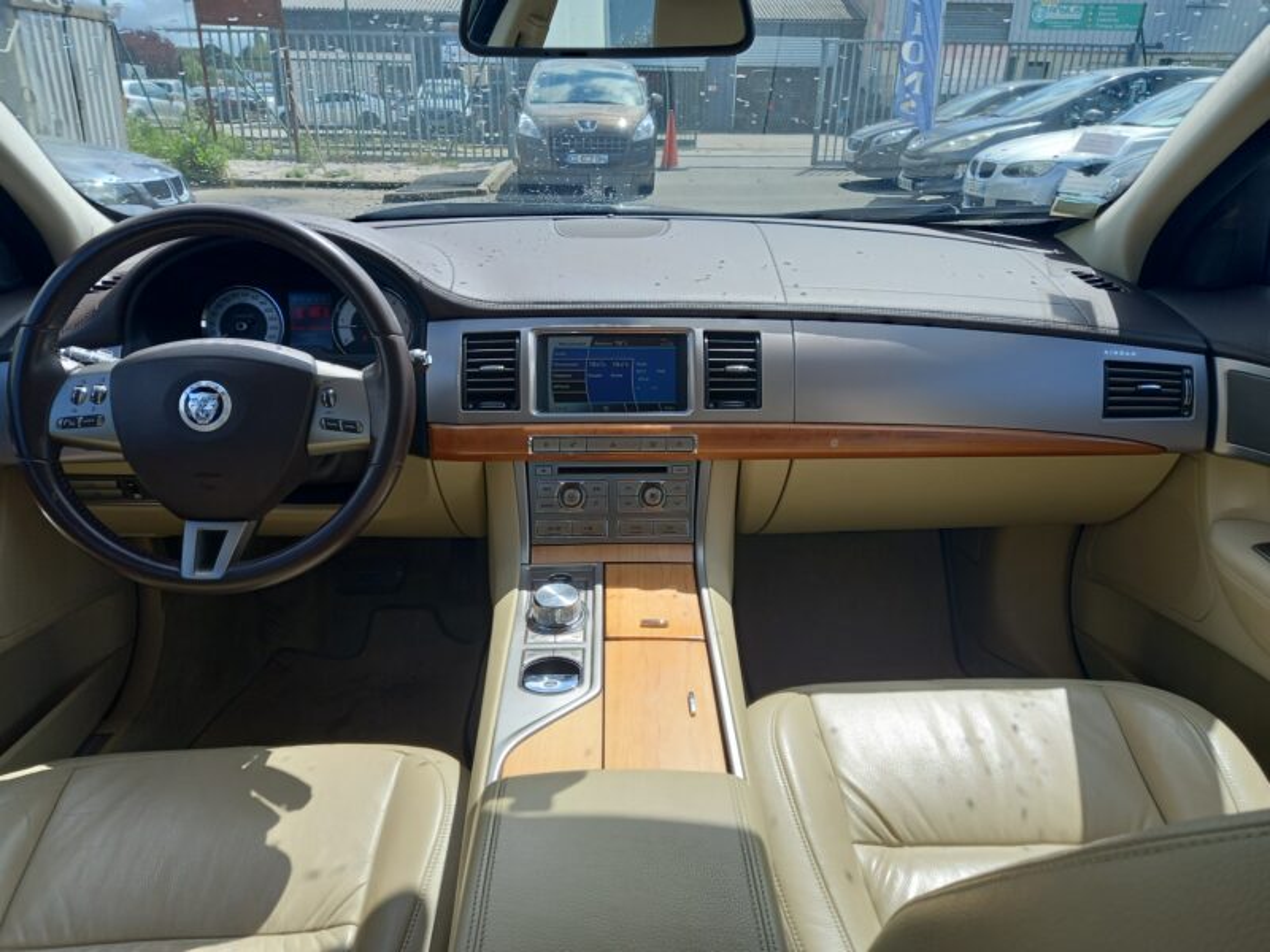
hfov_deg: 69.4
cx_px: 635
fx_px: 917
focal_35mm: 25
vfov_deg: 54.9
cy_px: 476
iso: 25
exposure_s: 1/253
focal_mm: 4.6
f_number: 2
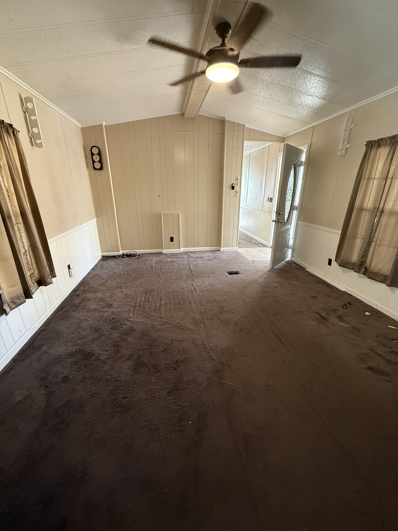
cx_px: 199
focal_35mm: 14
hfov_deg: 85.7
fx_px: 215
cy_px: 266
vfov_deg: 102.1
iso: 640
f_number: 2.2
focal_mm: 2.22
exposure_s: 1/60
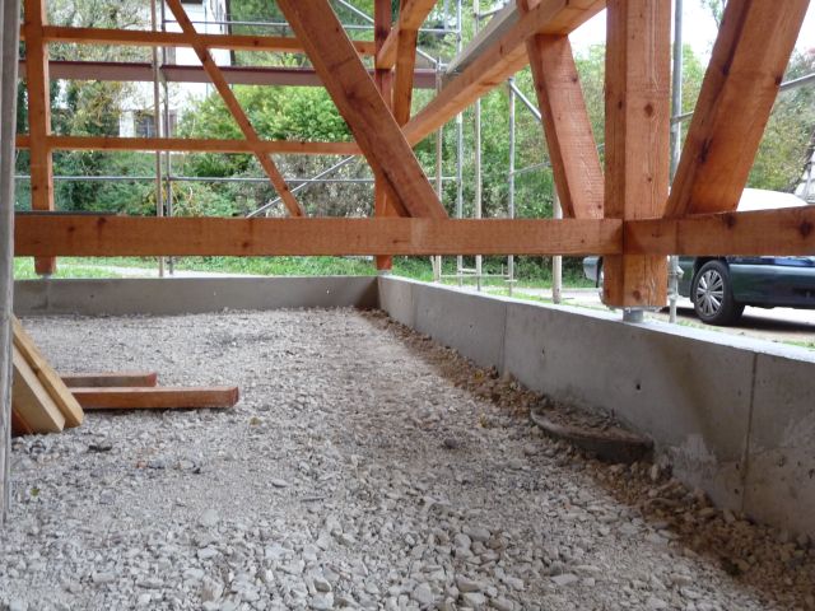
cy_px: 306
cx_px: 408
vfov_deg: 44.2
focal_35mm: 32
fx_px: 753
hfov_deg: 56.8
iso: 250
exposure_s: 1/30
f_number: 3.5
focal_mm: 5.3
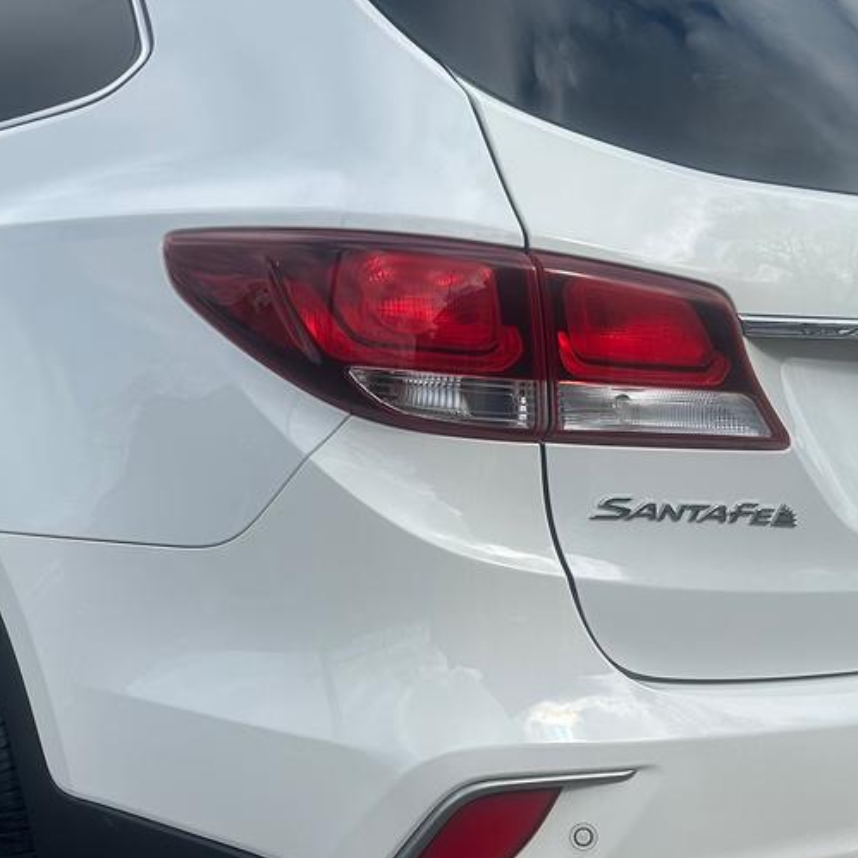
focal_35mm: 59
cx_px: 339
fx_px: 1655
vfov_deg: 29.0
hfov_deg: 29.0
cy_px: 518
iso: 50
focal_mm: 5.7
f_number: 1.5
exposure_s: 1/4115
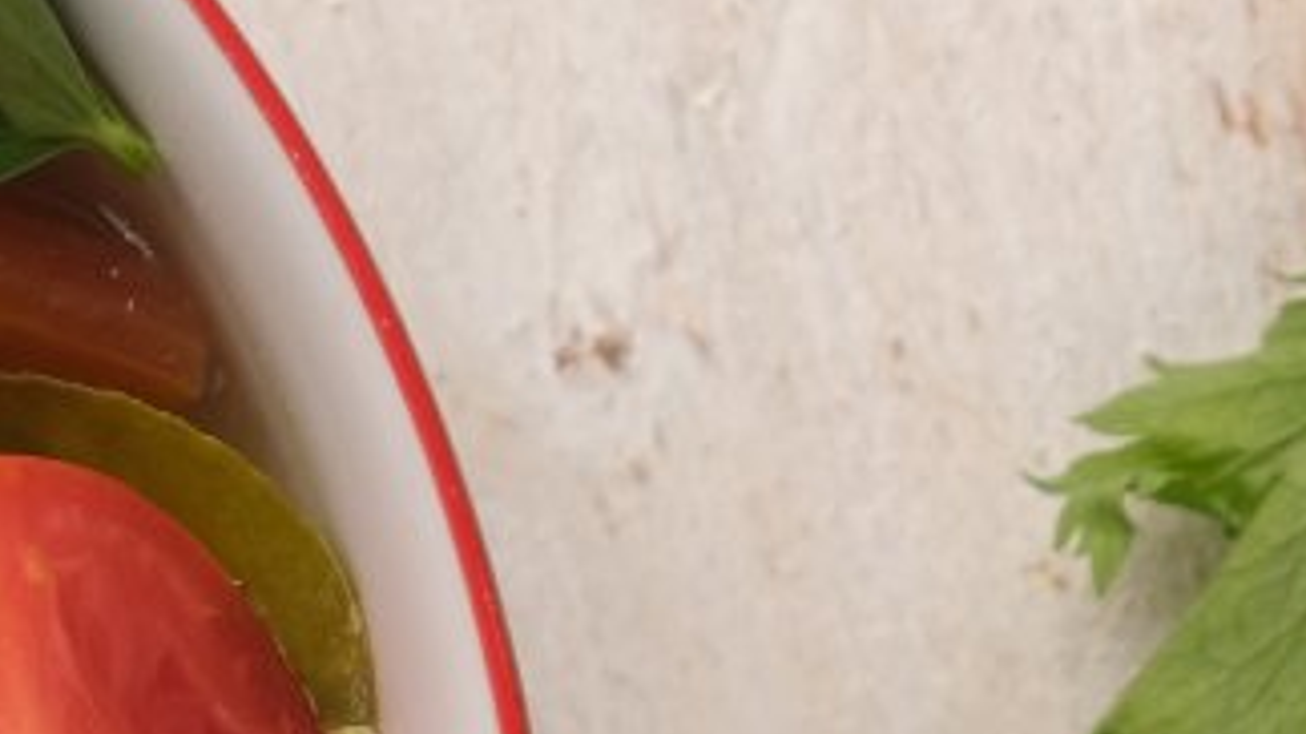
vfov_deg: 4.0
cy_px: 1143
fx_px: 10559
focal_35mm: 305
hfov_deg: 7.1
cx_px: -4
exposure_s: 1/75
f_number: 4.5
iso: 400
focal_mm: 39
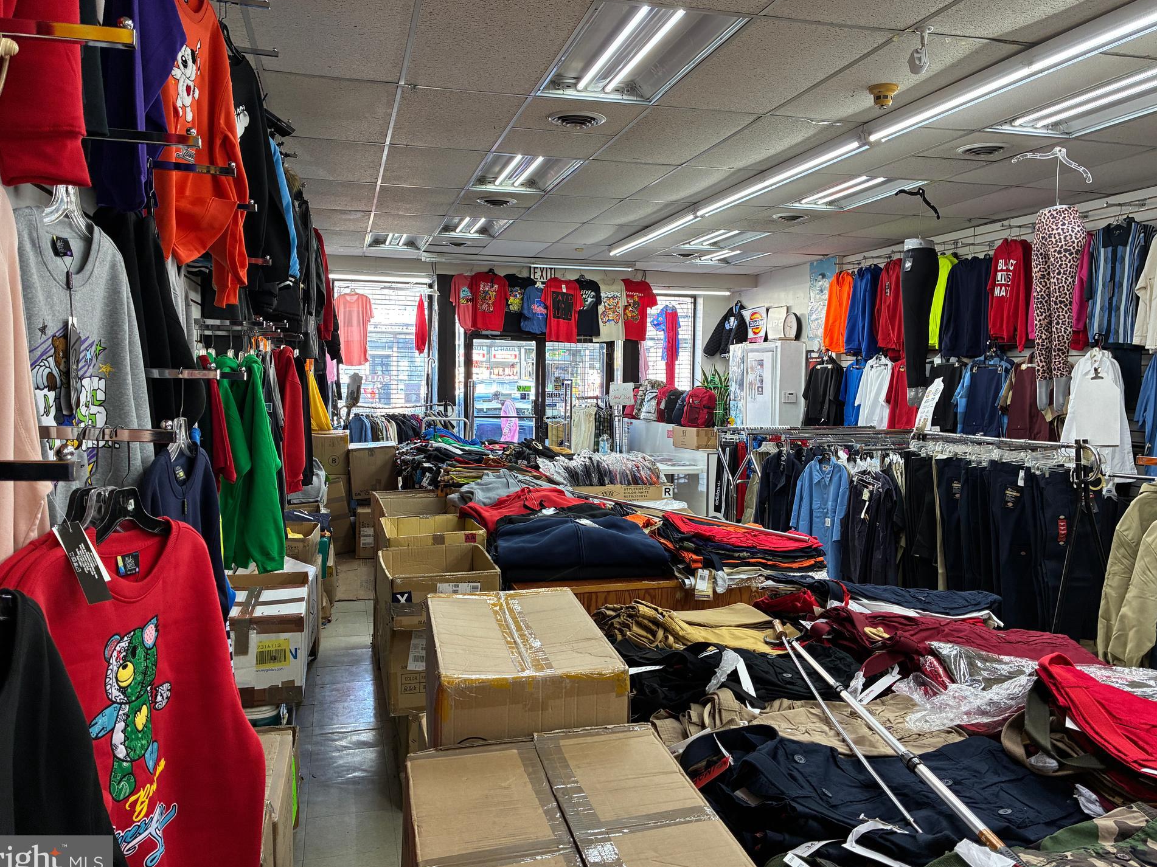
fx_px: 936
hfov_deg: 63.4
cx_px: 584
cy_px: 418
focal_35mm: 28
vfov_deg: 49.7
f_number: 1.64
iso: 64
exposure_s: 1/60
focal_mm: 4.2
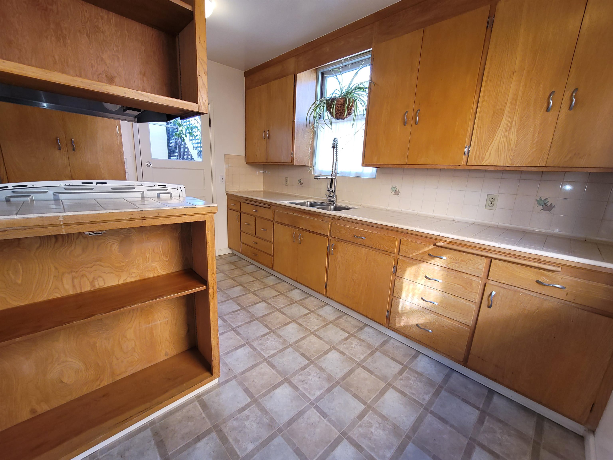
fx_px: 230
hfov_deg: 106.2
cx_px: 306
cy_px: 230
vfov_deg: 89.9
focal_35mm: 13
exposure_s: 1/60
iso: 80
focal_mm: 2.2
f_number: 2.2
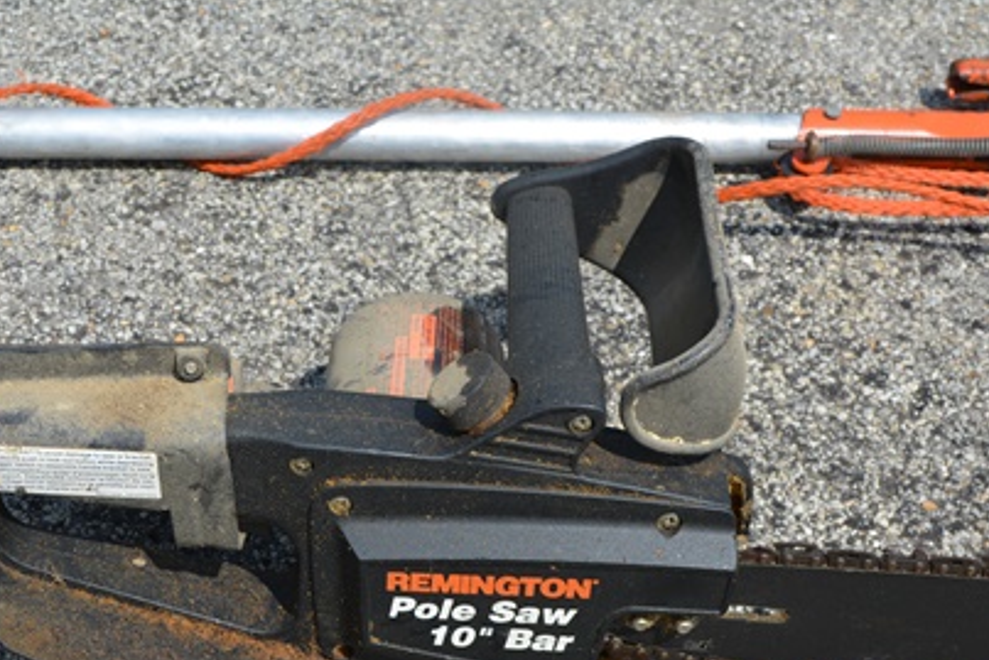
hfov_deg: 29.9
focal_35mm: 67
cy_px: 481
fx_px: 1841
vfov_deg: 20.2
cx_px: 346
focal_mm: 30
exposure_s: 1/250
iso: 140
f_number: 8
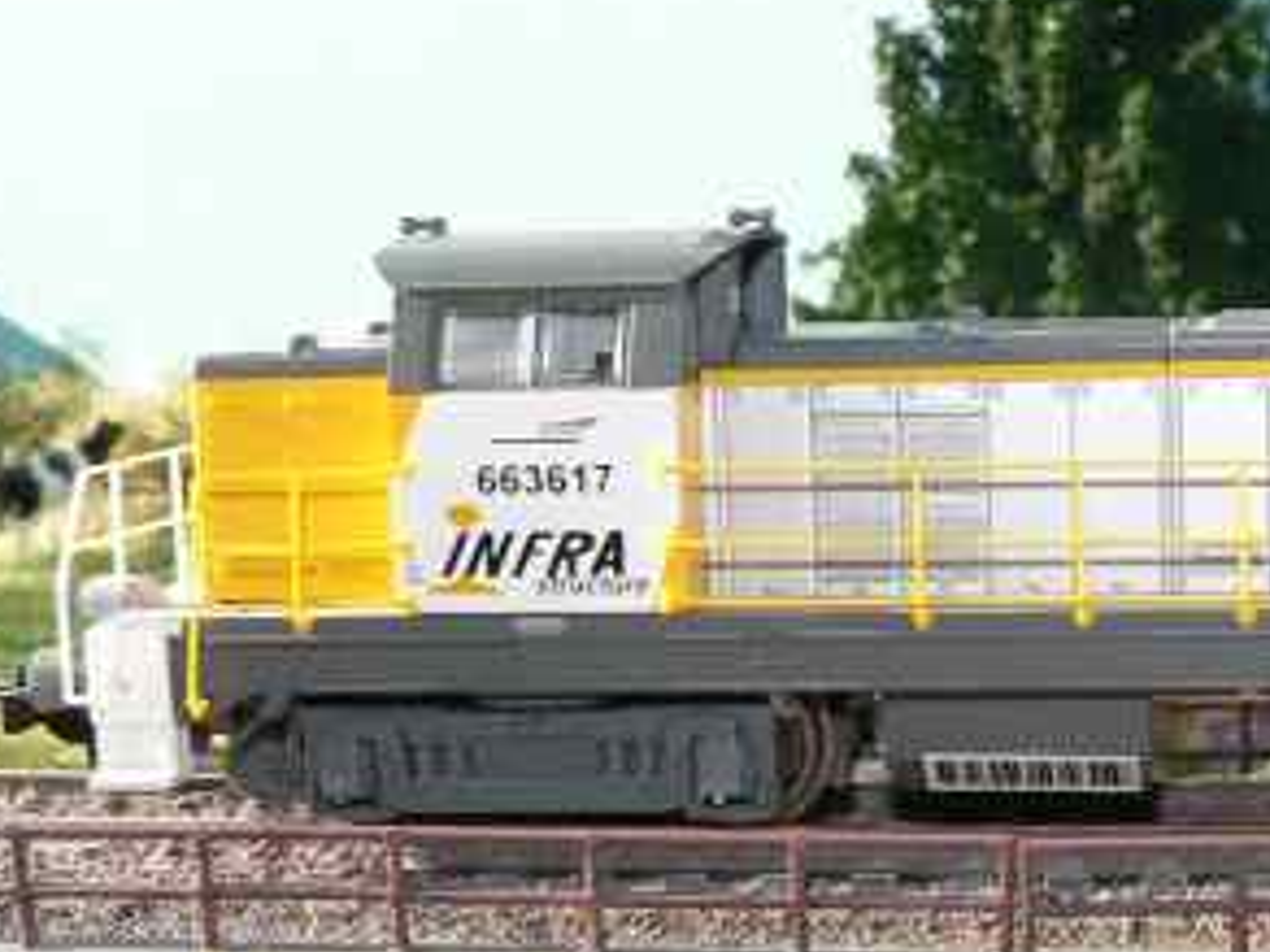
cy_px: 561
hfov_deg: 24.0
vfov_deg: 18.6
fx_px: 2898
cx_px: 1153
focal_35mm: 79
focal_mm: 6
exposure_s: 1/200
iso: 80
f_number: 4
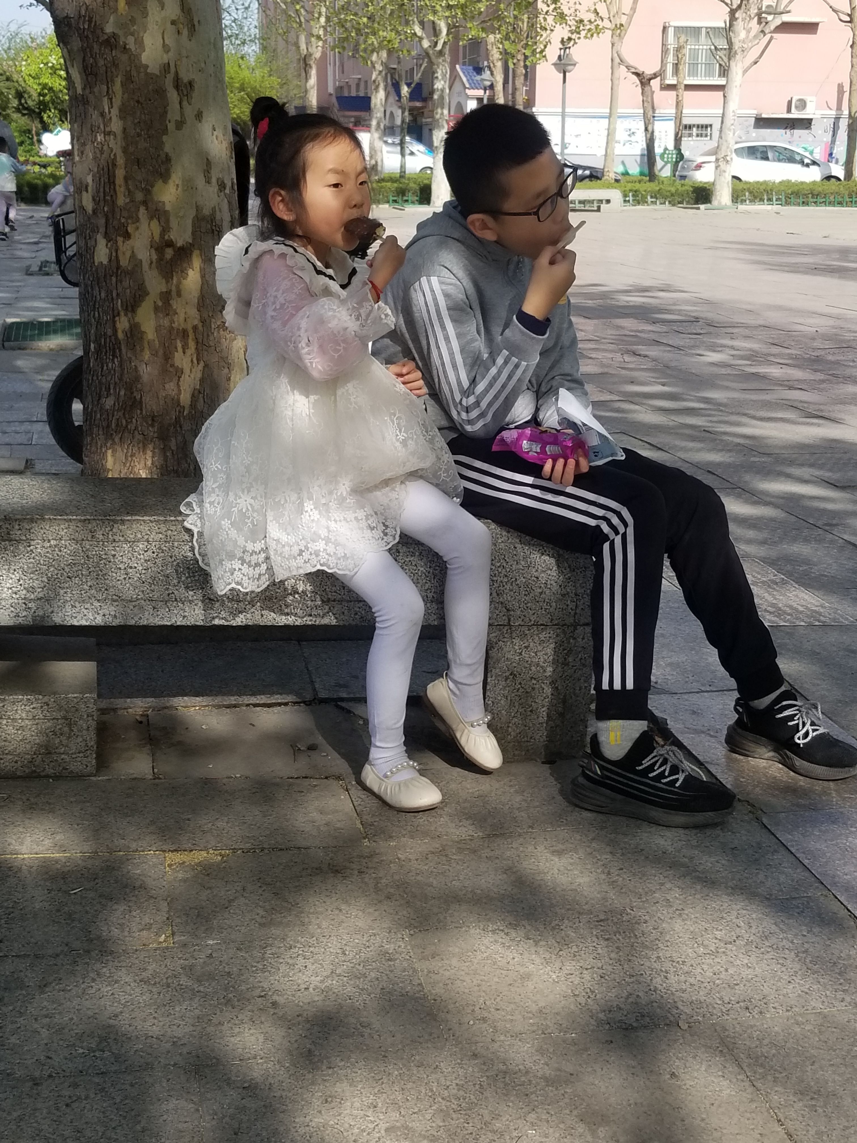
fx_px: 858
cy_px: 572
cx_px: 428
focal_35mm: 26
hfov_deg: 53.1
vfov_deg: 67.3
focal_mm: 4.25
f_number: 1.7
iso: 50
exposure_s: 1/2000
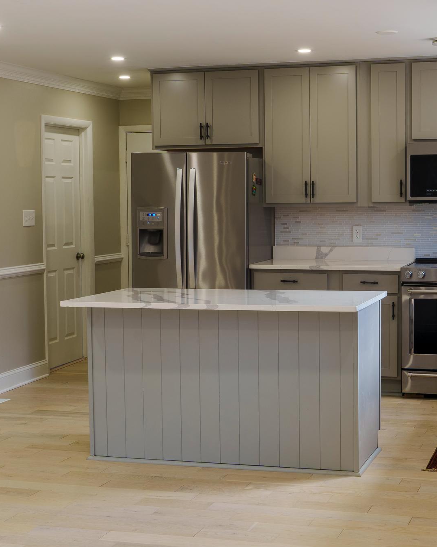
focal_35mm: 60
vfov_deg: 31.5
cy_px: 276
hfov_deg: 25.2
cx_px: 309
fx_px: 970
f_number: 9
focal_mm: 28
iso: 100
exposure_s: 1/60
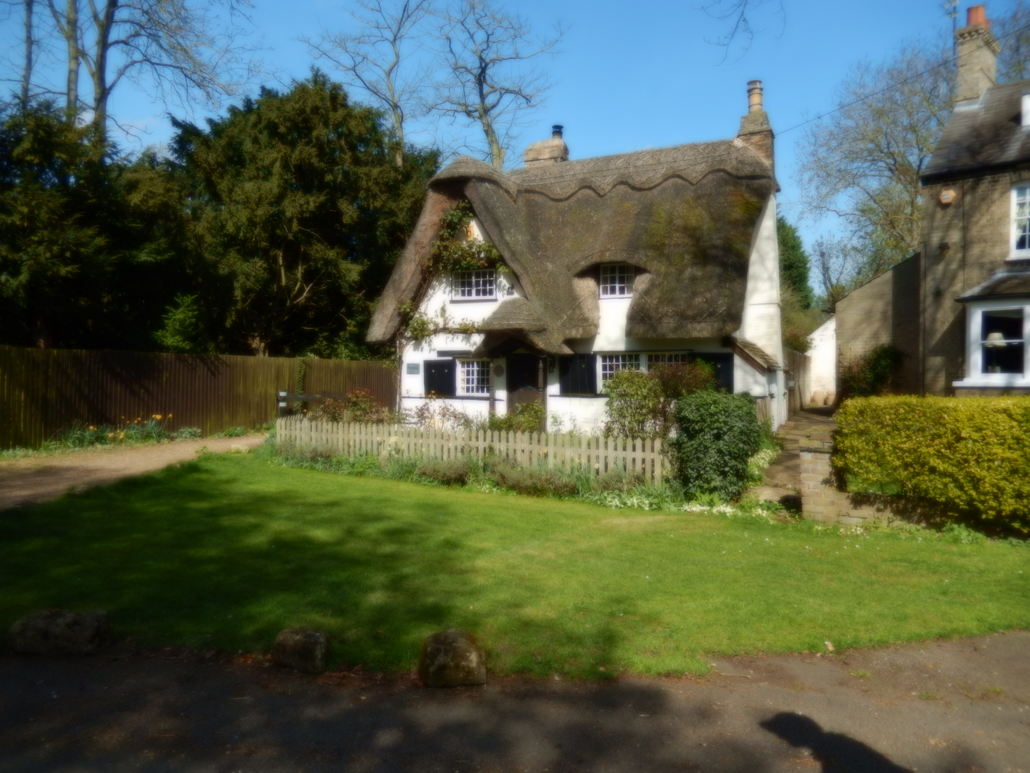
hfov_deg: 69.4
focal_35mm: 25
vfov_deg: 54.9
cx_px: 515
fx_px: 744
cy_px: 386
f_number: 3.4
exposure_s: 1/1250
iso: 125
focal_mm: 4.5
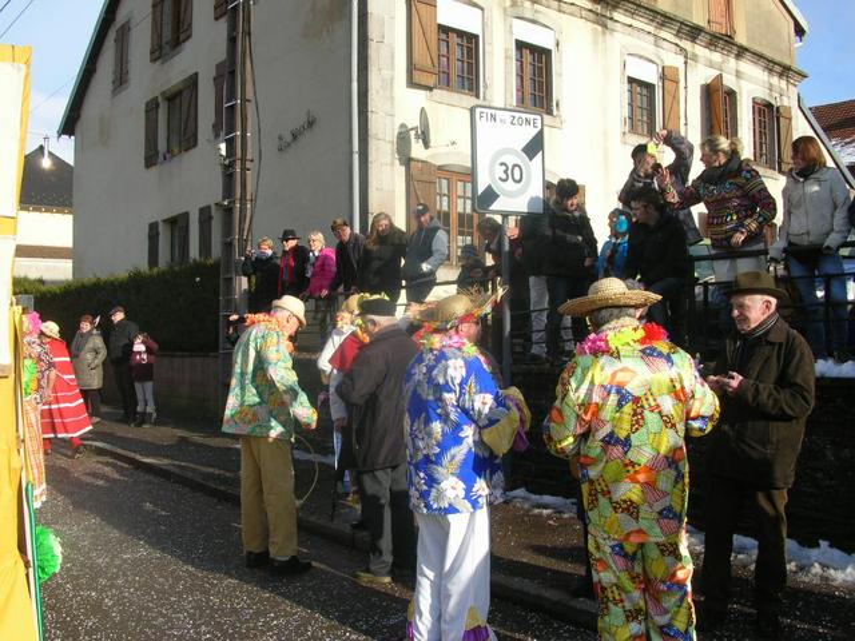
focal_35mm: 35
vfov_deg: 40.7
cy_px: 320
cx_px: 428
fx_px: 864
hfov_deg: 52.6
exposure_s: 1/222
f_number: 5.6
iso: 50
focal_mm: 5.8
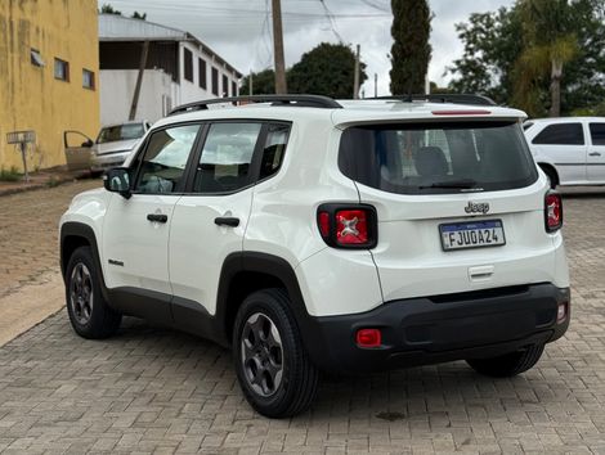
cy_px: 228
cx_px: 302
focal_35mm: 48
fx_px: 840
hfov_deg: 39.6
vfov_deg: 30.3
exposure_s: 1/5208
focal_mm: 6.76
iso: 80
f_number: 1.78
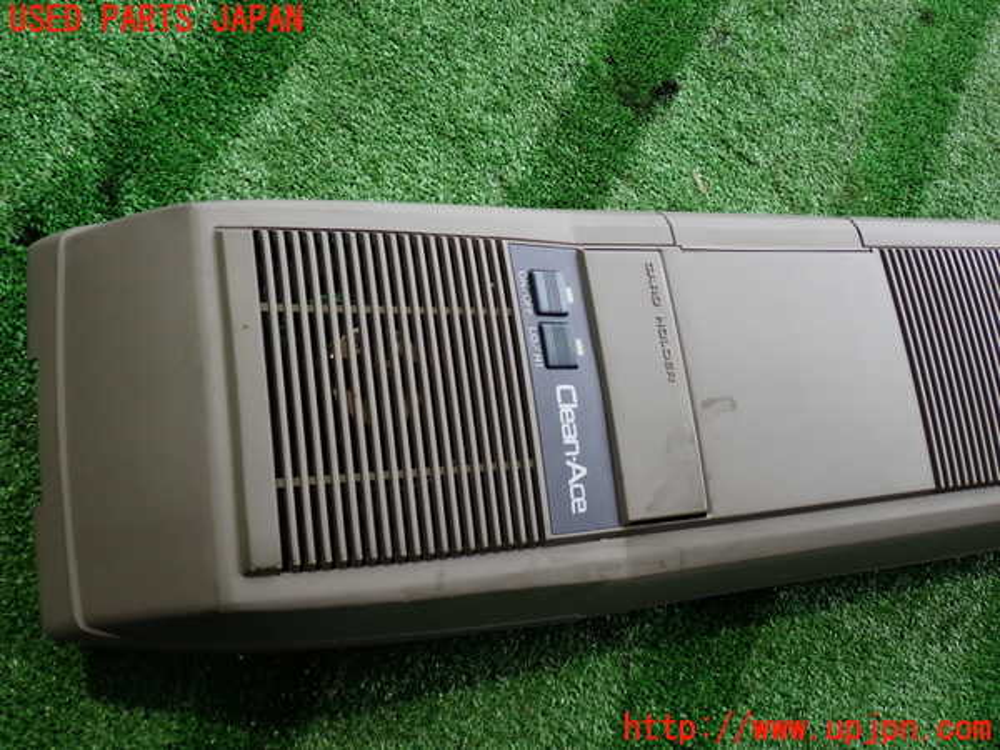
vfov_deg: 44.2
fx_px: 924
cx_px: 500
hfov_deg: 56.8
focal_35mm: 32
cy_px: 375
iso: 200
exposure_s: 1/50
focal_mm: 5.79
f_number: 2.4
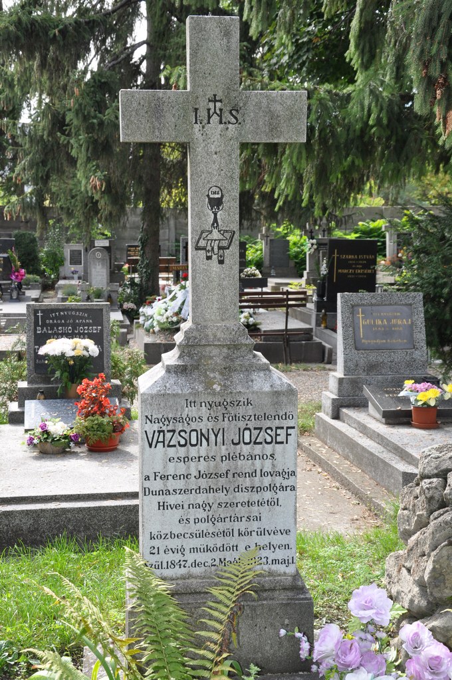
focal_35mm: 57
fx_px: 1076
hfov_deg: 23.7
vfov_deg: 35.1
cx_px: 226
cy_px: 340
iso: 400
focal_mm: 38
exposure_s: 1/200
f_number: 8
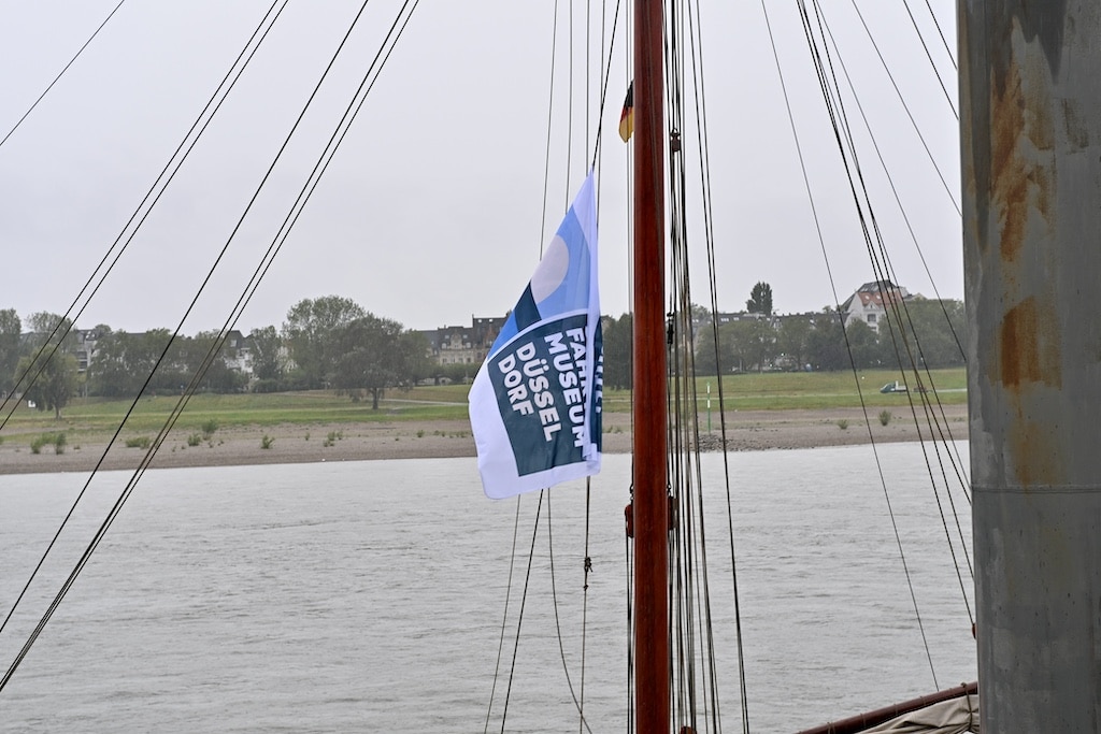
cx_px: 550
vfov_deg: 20.6
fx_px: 2019
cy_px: 367
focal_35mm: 66
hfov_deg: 30.5
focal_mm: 66
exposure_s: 1/100
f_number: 5
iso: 100
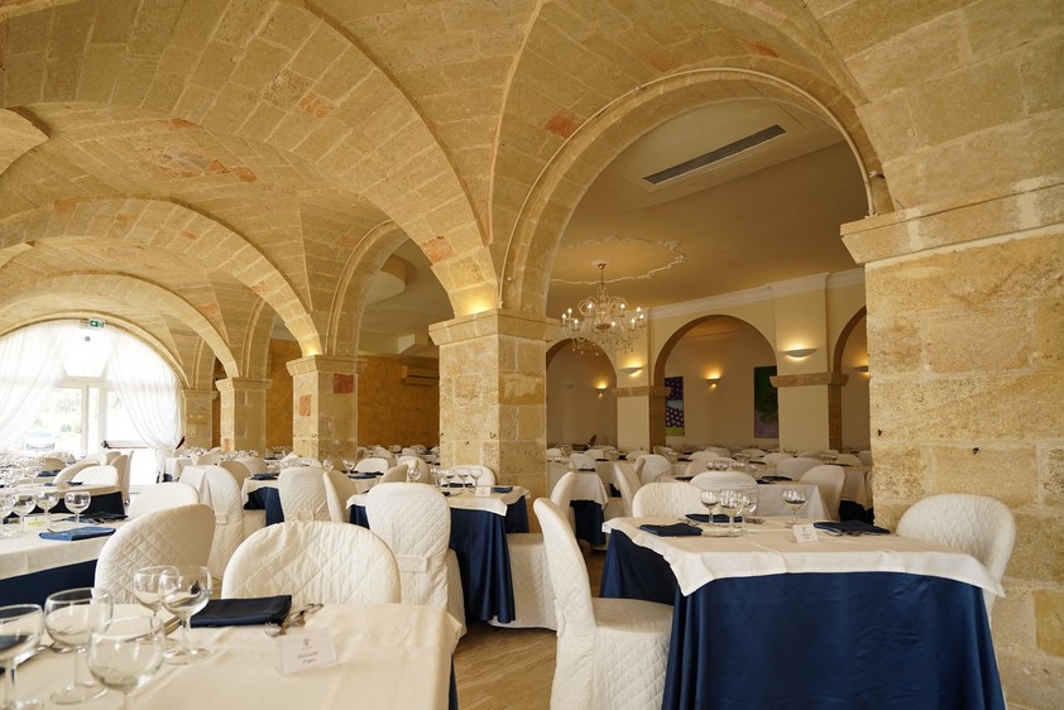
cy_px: 416
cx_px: 449
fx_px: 562
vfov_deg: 64.2
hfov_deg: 86.2
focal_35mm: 19
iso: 400
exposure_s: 1/160
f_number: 4
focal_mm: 16
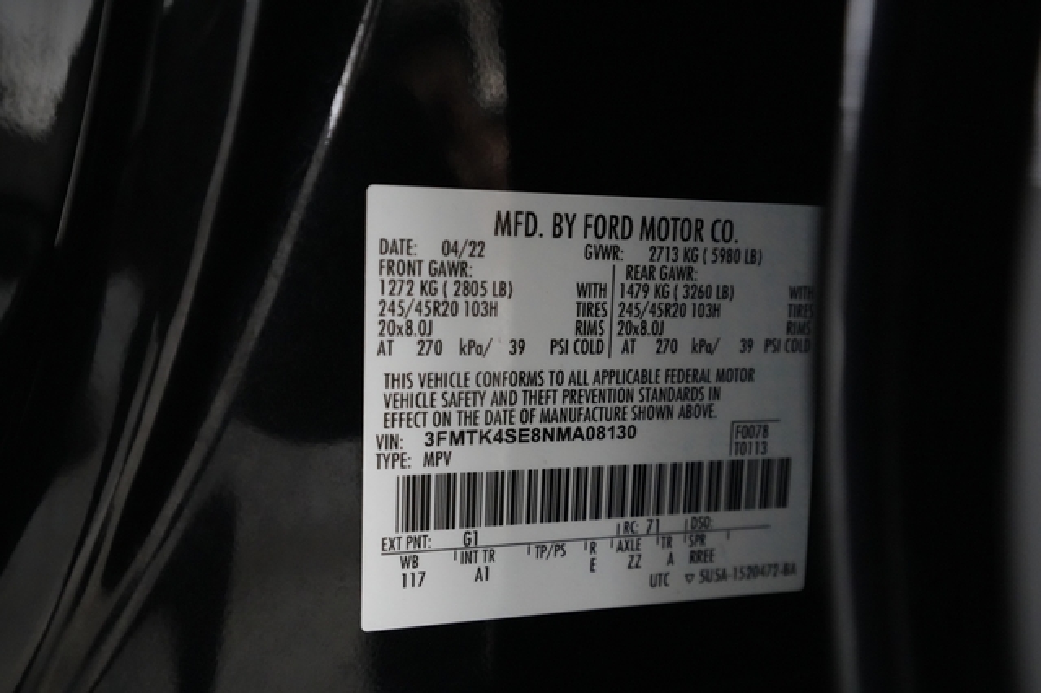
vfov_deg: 46.4
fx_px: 809
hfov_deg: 65.5
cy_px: 346
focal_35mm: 28
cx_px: 520
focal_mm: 28
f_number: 5
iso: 10000
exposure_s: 1/100
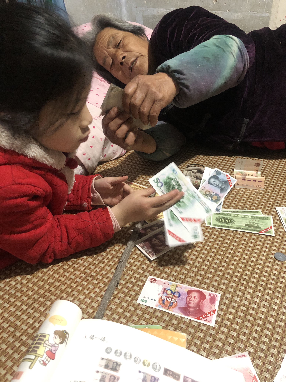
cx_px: 143
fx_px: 308
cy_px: 191
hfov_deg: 49.7
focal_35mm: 28
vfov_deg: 63.4
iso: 400
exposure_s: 1/30
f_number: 1.8
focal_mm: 4
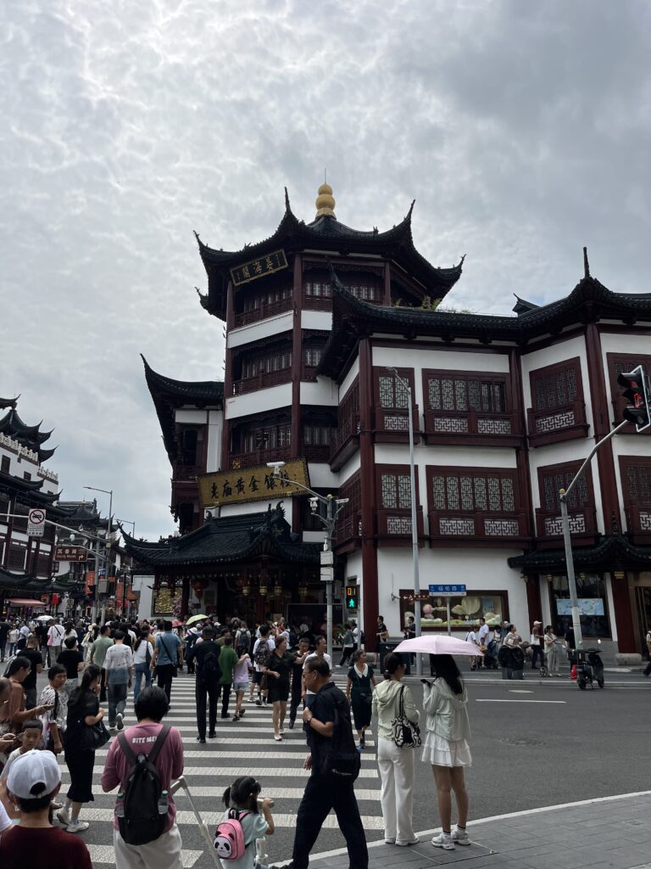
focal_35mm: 26
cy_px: 434
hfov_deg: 53.1
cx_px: 326
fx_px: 652
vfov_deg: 67.3
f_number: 1.6
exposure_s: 1/10870
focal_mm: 5.1
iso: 50
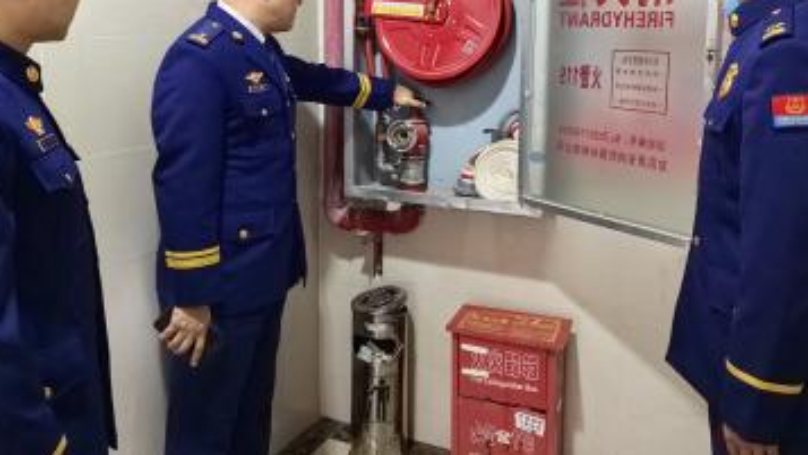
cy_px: 120
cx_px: 401
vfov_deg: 35.0
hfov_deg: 59.5
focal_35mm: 33
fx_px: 707
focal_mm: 8.5
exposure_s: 1/20
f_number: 1.6
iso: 1250
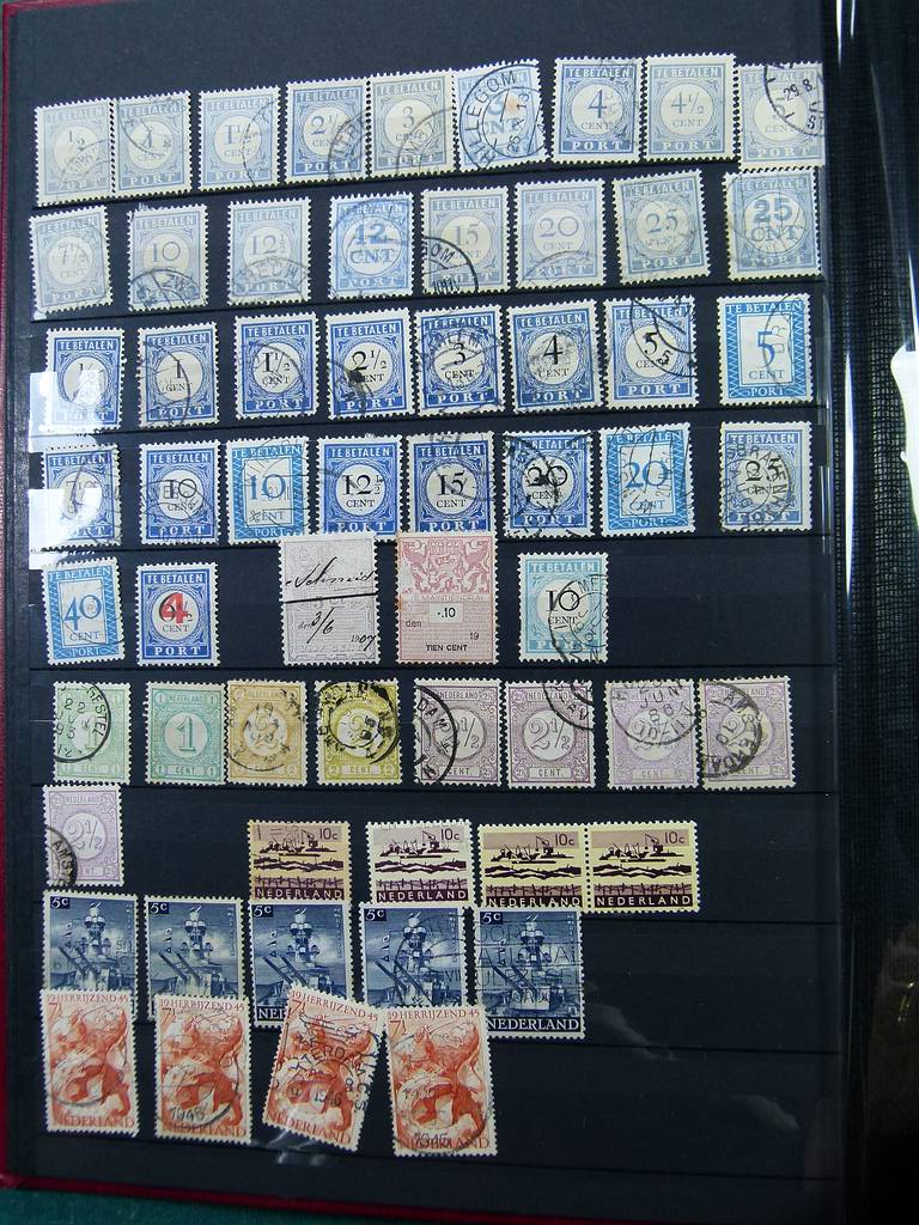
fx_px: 1204
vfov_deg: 54.0
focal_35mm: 34
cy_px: 612
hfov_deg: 41.8
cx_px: 460
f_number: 3
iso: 100
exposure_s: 1/80
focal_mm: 6.2
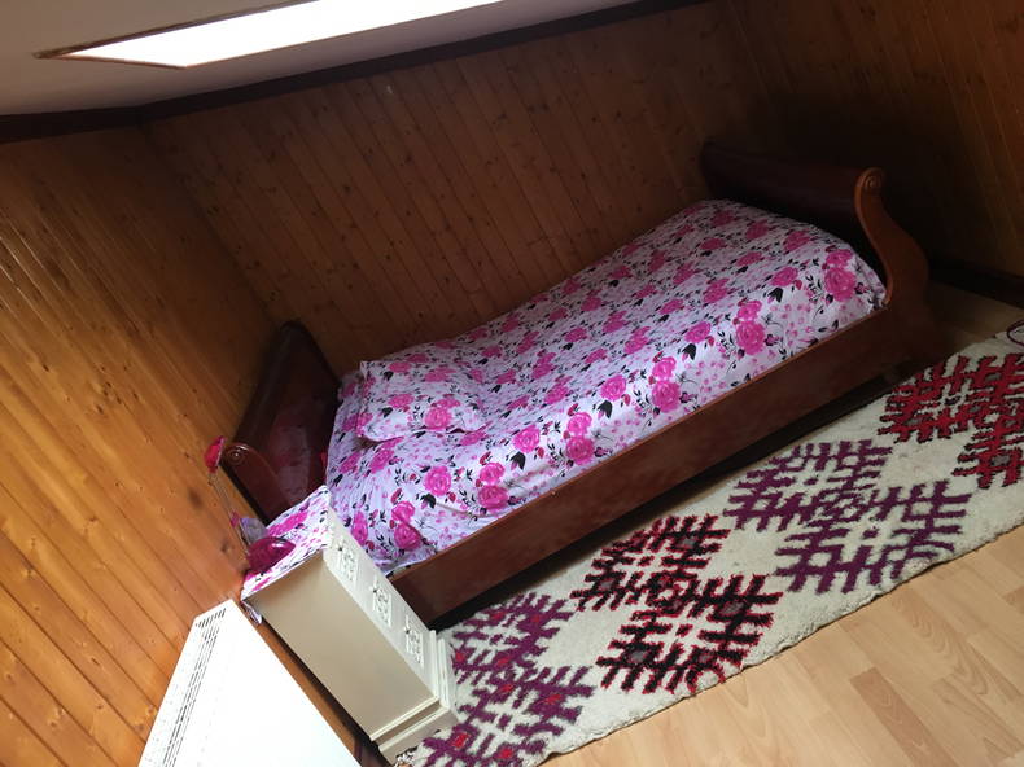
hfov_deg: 61.7
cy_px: 384
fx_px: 858
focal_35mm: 29
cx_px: 512
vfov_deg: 48.2
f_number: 2.2
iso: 125
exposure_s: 1/33
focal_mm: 4.15
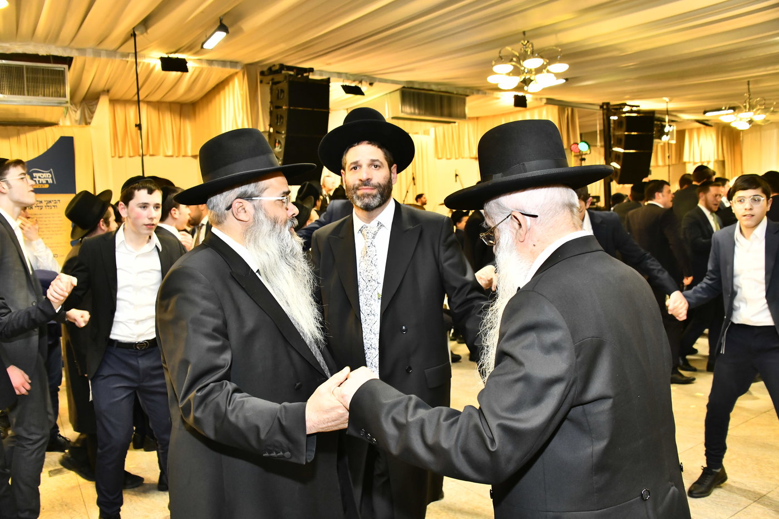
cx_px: 390
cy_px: 260
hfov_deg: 65.5
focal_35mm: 28
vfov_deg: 46.4
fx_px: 606
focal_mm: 28
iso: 2000
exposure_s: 1/160
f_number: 5.6
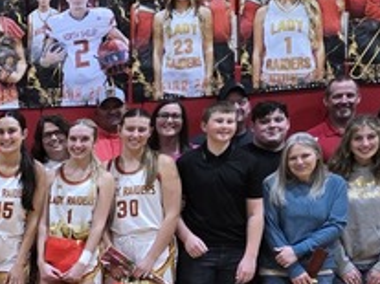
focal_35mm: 114
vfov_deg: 12.6
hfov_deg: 15.4
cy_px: 361
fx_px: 1251
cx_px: -259
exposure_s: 1/180
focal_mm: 5.4
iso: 160
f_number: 1.8
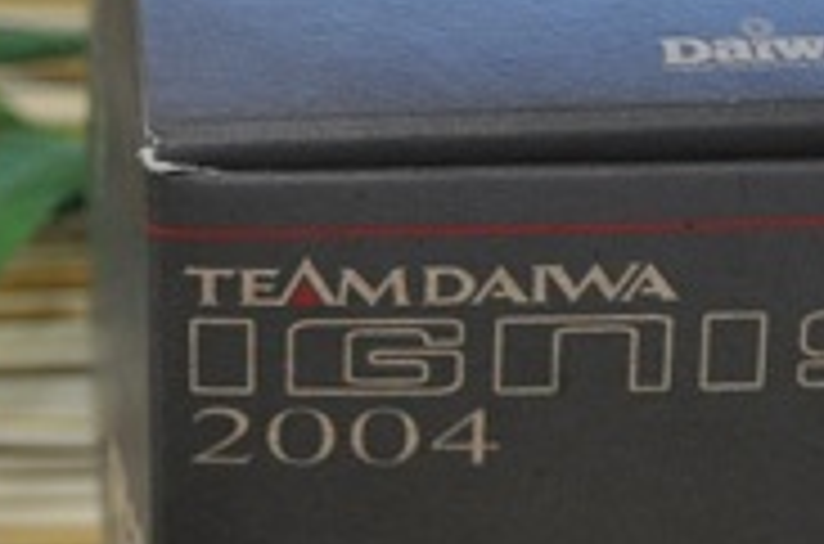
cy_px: 827
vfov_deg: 6.1
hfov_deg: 9.3
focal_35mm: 222
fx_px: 5068
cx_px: 95
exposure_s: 1/50
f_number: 5.3
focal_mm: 42
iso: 800
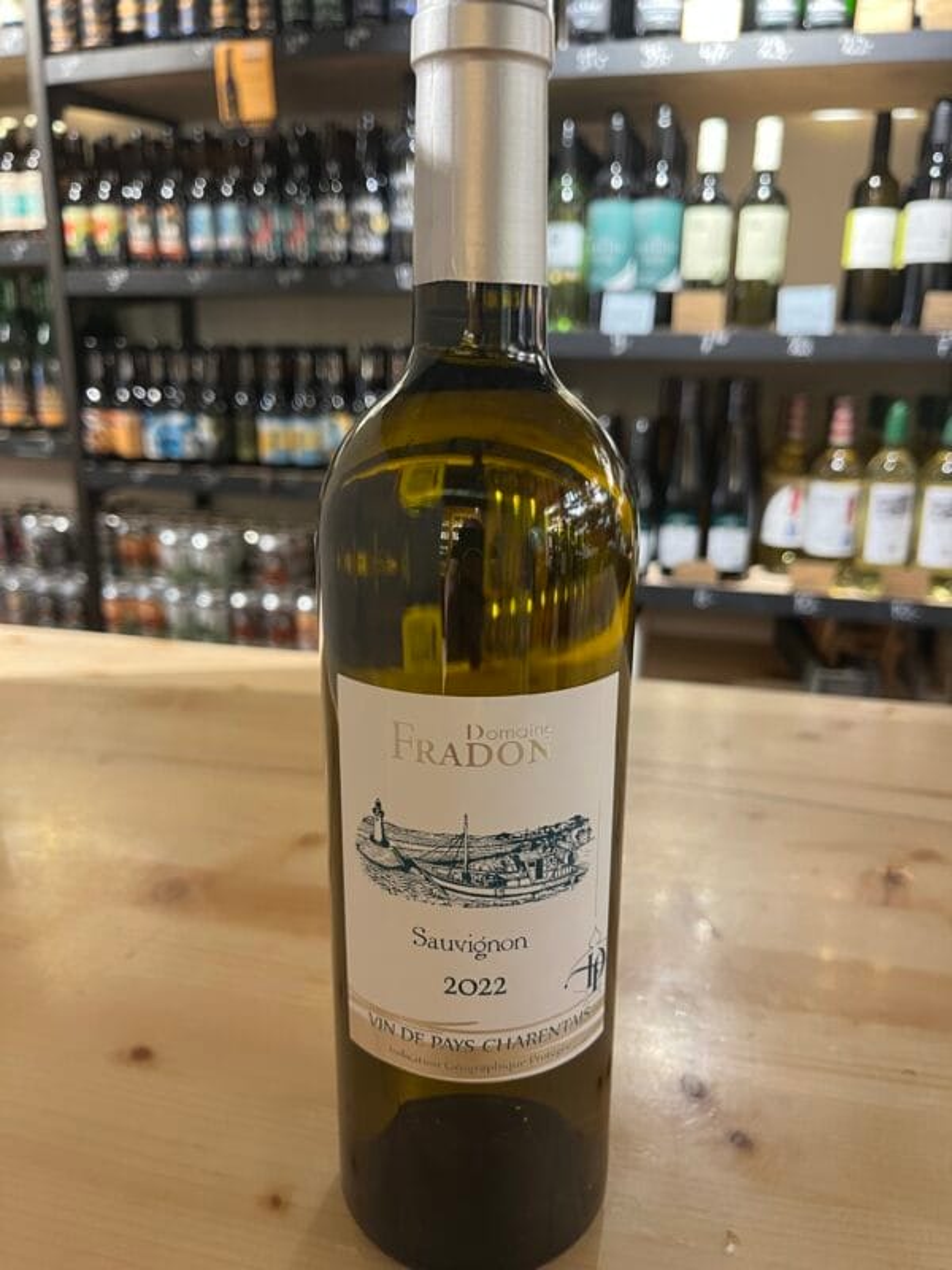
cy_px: 635
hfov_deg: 53.1
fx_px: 953
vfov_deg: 67.3
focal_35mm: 26
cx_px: 476
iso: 320
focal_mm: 5.1
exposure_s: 1/50
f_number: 1.6
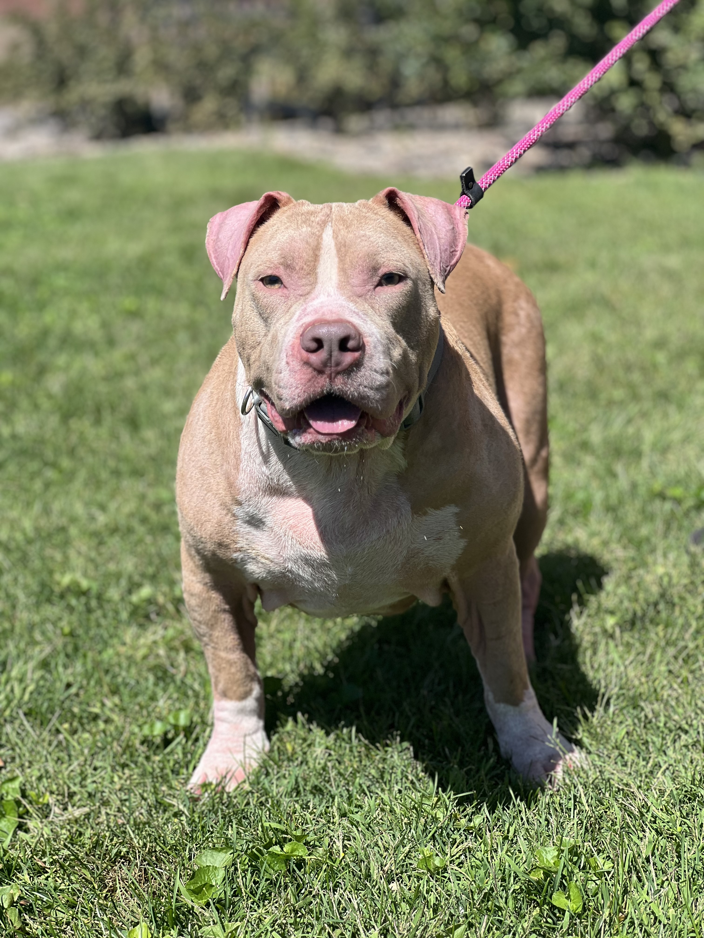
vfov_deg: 25.3
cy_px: 469
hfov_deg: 19.1
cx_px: 352
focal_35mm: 77
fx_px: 2088
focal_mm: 9
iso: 32
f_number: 2.8
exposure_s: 1/564
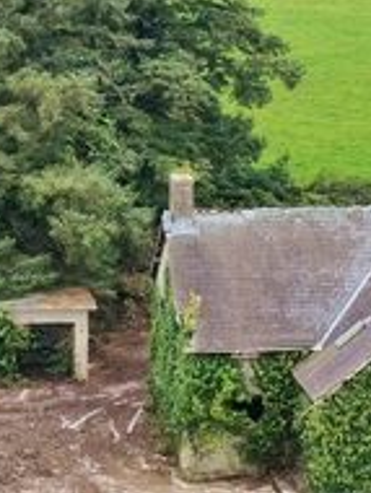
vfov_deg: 18.7
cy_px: -3
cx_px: 397
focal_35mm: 102
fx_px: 1454
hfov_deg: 14.2
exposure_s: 1/800
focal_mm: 14.45
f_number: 2.8
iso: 250
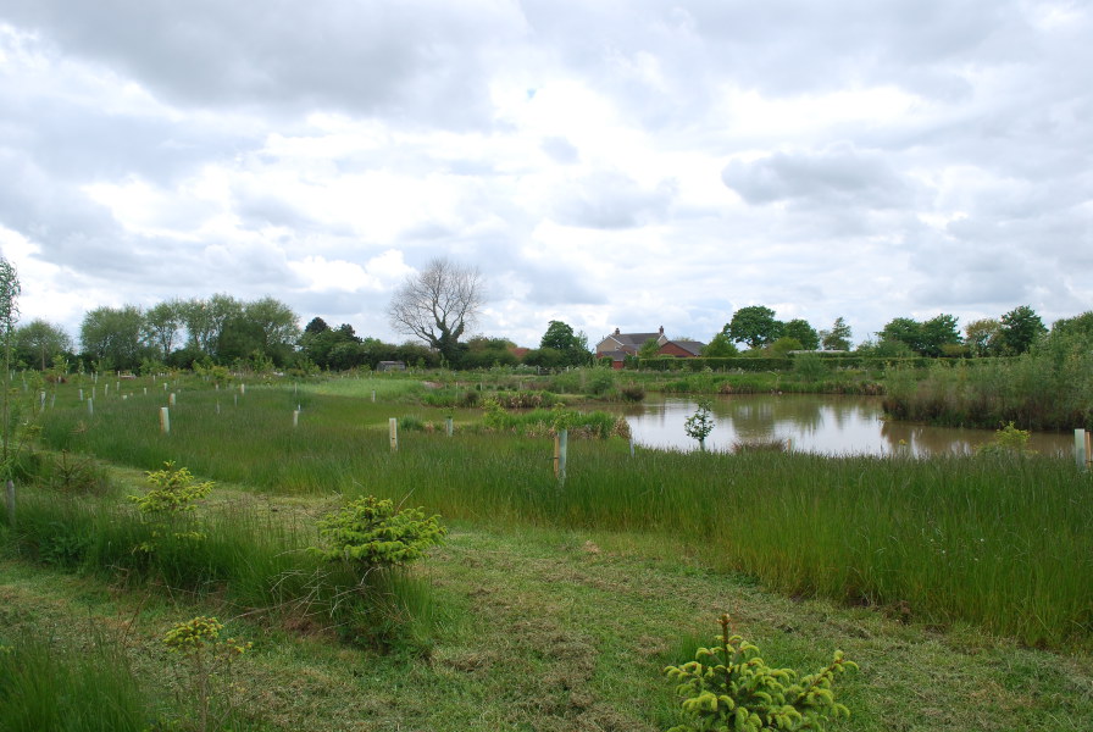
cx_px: 546
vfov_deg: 48.1
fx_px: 821
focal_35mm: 27
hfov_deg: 67.3
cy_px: 366
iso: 200
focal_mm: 18
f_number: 10
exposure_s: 1/200
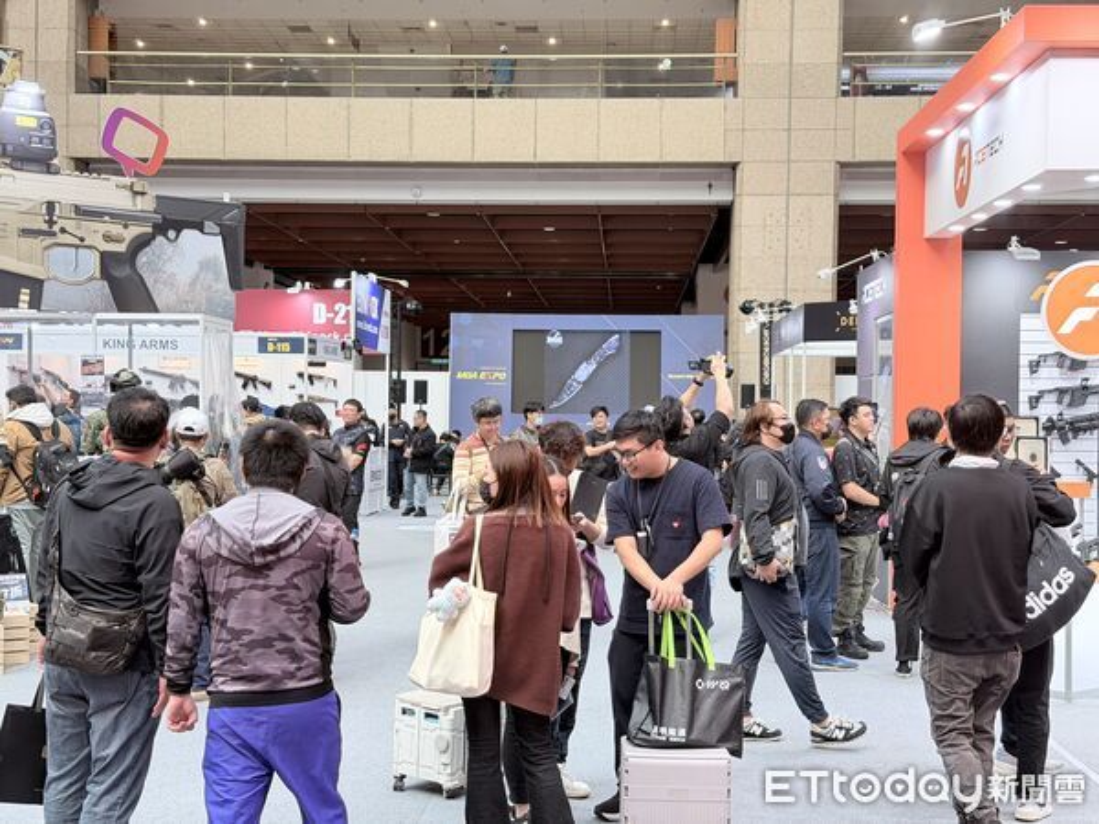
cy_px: 412
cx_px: 550
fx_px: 1524
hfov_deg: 39.7
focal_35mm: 48
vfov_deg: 30.3
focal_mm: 6.76
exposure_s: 1/120
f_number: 1.78
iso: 160
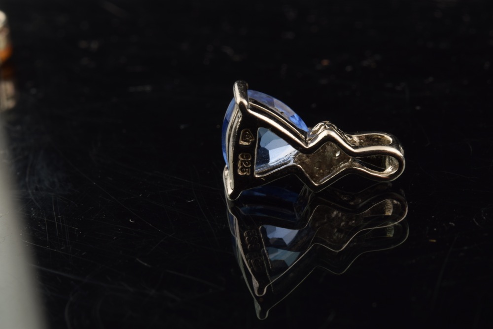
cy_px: 164
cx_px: 246
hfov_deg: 22.6
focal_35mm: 90
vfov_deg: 15.2
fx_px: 1233
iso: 100
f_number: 25
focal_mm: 60
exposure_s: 1/125
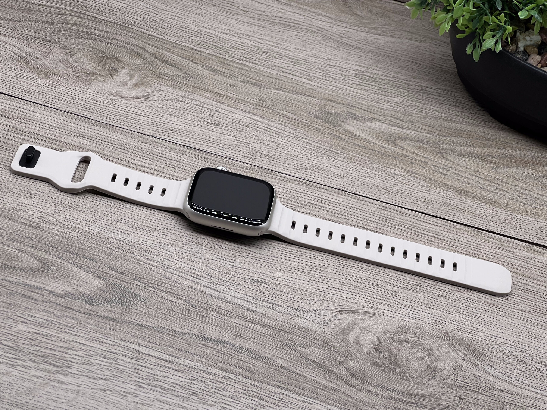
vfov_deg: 19.1
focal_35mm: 77
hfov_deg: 25.3
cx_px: 274
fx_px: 1217
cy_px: 205
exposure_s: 1/100
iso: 40
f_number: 2.8
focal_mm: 9
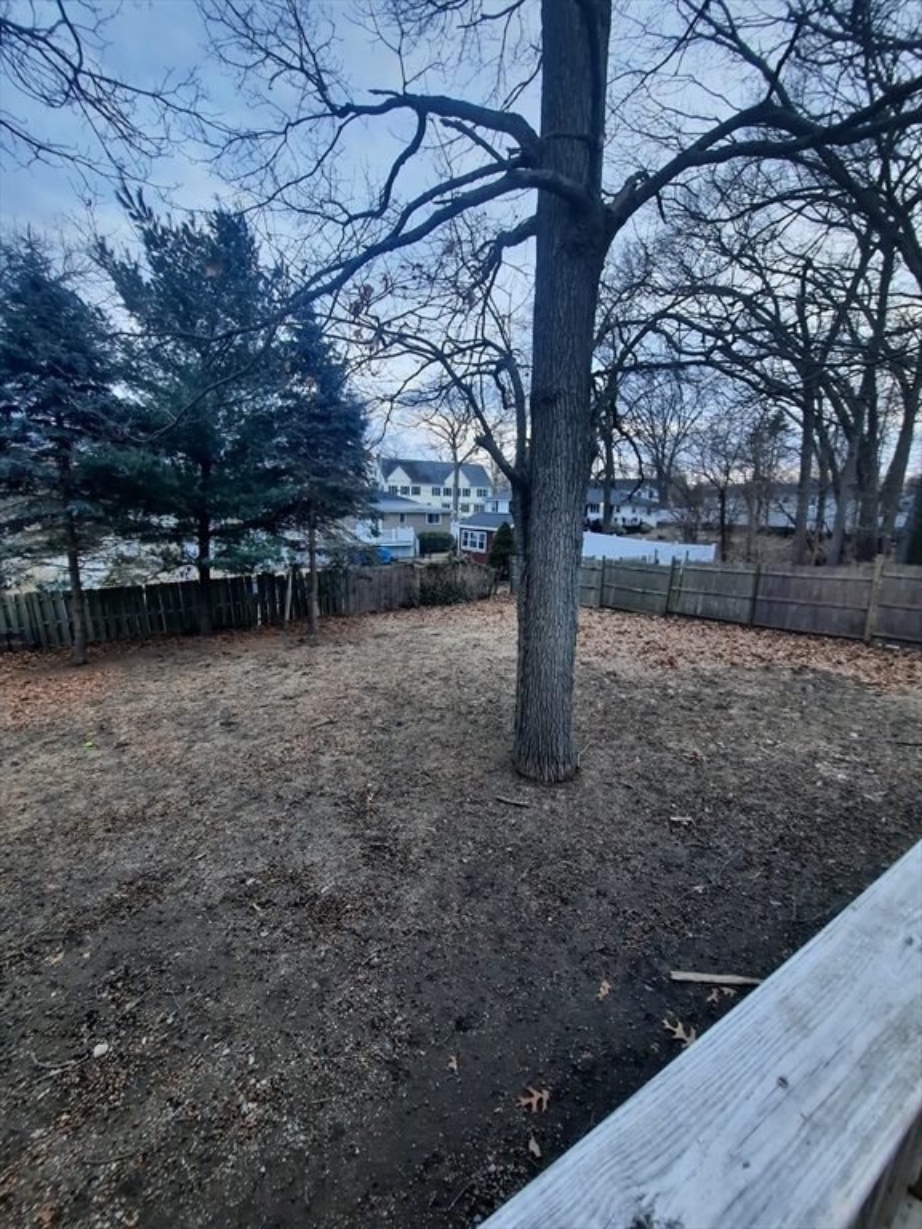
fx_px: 462
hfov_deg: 89.9
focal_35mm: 13
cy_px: 614
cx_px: 461
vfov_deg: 106.2
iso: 100
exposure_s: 1/40
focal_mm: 1.74
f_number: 2.2
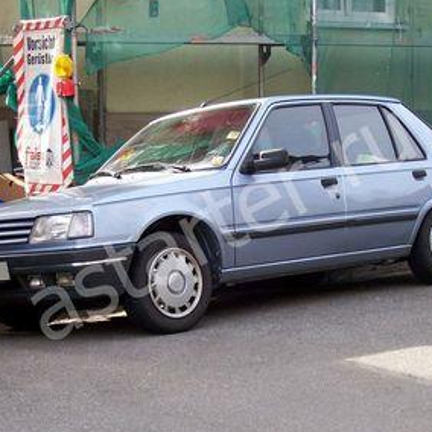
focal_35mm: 87
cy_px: 218
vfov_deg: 19.9
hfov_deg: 19.9
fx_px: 1228
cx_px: 221
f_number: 3.8
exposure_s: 1/100
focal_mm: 12
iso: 80
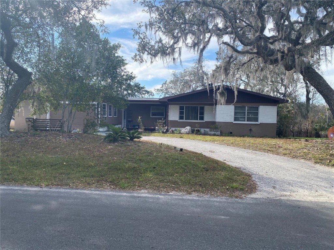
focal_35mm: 26
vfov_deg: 53.1
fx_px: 251
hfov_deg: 67.3
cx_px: 167
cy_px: 125
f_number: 1.8
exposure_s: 1/1072
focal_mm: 4.25
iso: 32
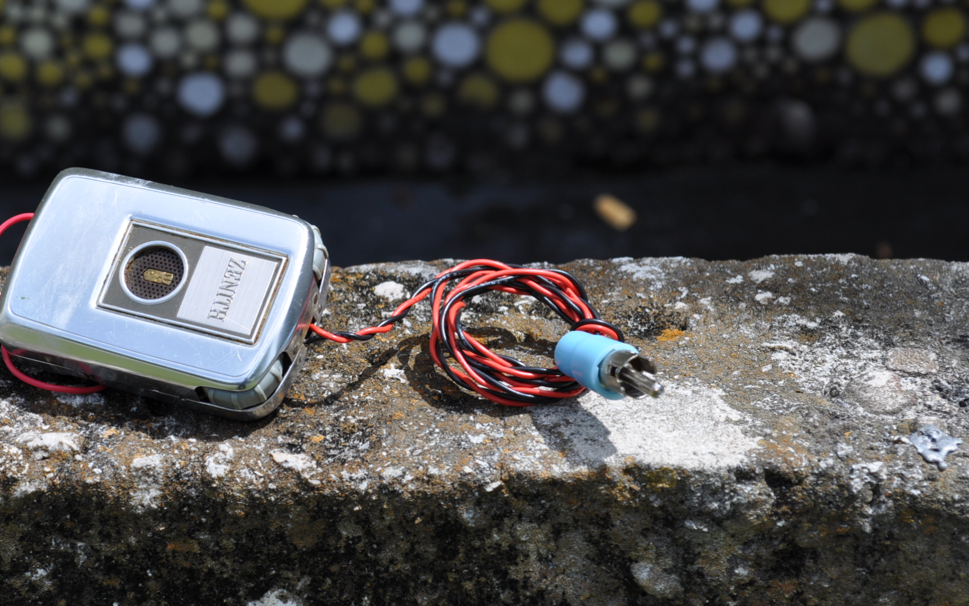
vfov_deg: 12.5
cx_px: 369
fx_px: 2763
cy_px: 360
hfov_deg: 19.9
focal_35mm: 105
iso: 200
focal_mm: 55
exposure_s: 1/320
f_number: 9
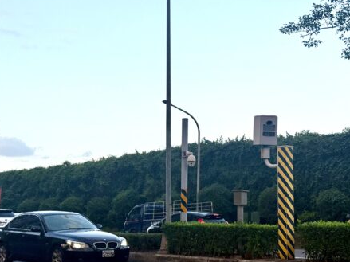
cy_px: 155
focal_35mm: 70
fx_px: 708
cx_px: 179
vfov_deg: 21.0
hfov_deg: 27.8
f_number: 1.78
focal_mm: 6.76
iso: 64
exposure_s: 1/733
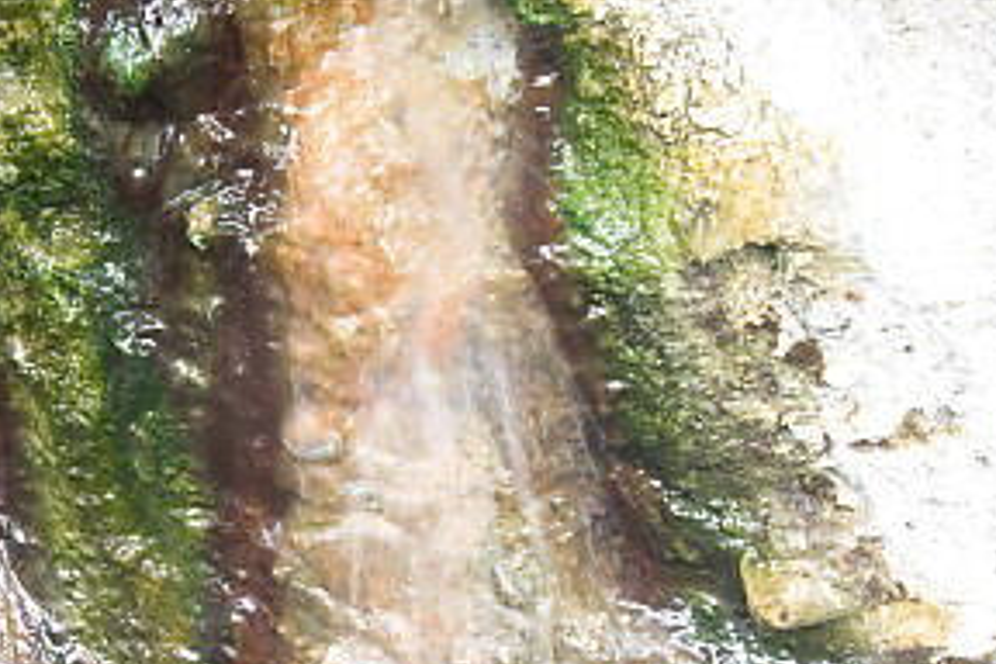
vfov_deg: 18.2
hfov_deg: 26.5
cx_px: 204
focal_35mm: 75
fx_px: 2075
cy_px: 382
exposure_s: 1/6
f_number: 4
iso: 100
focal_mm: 24
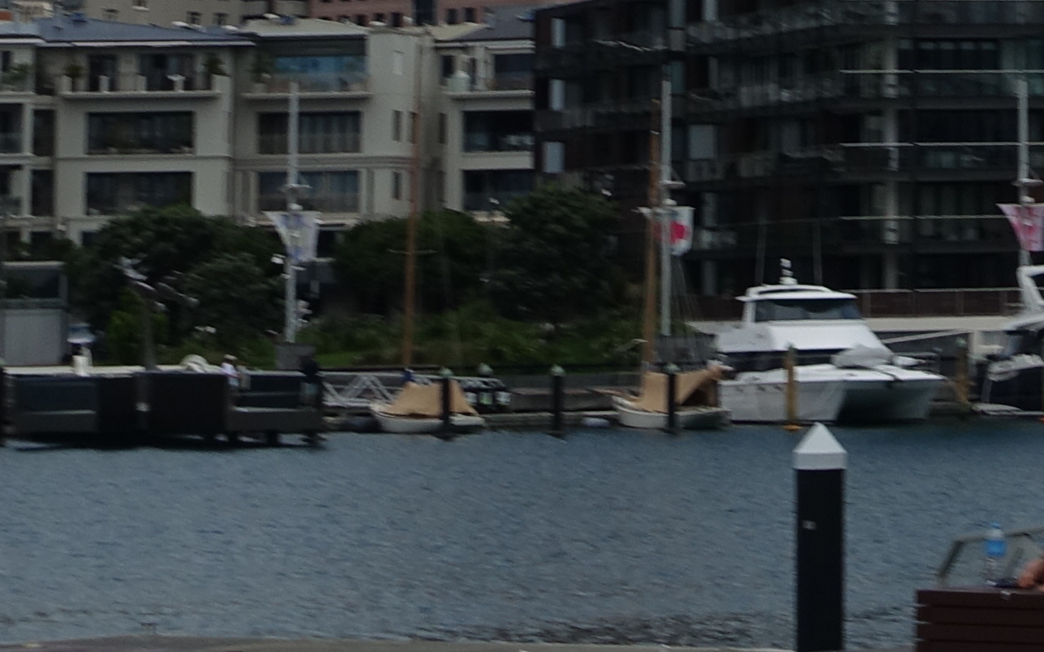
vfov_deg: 5.8
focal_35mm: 221
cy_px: -791
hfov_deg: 9.3
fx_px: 6287
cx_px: 1387
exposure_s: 1/160
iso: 125
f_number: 5.6
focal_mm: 18.7
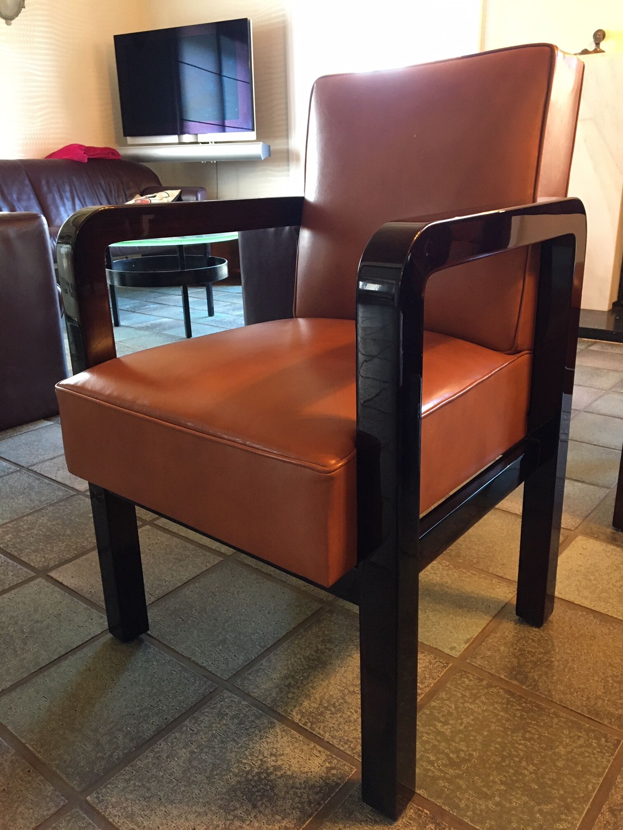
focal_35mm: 29
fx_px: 696
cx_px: 312
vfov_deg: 61.7
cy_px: 415
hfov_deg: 48.2
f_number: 2.2
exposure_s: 1/33
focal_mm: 4.15
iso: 200
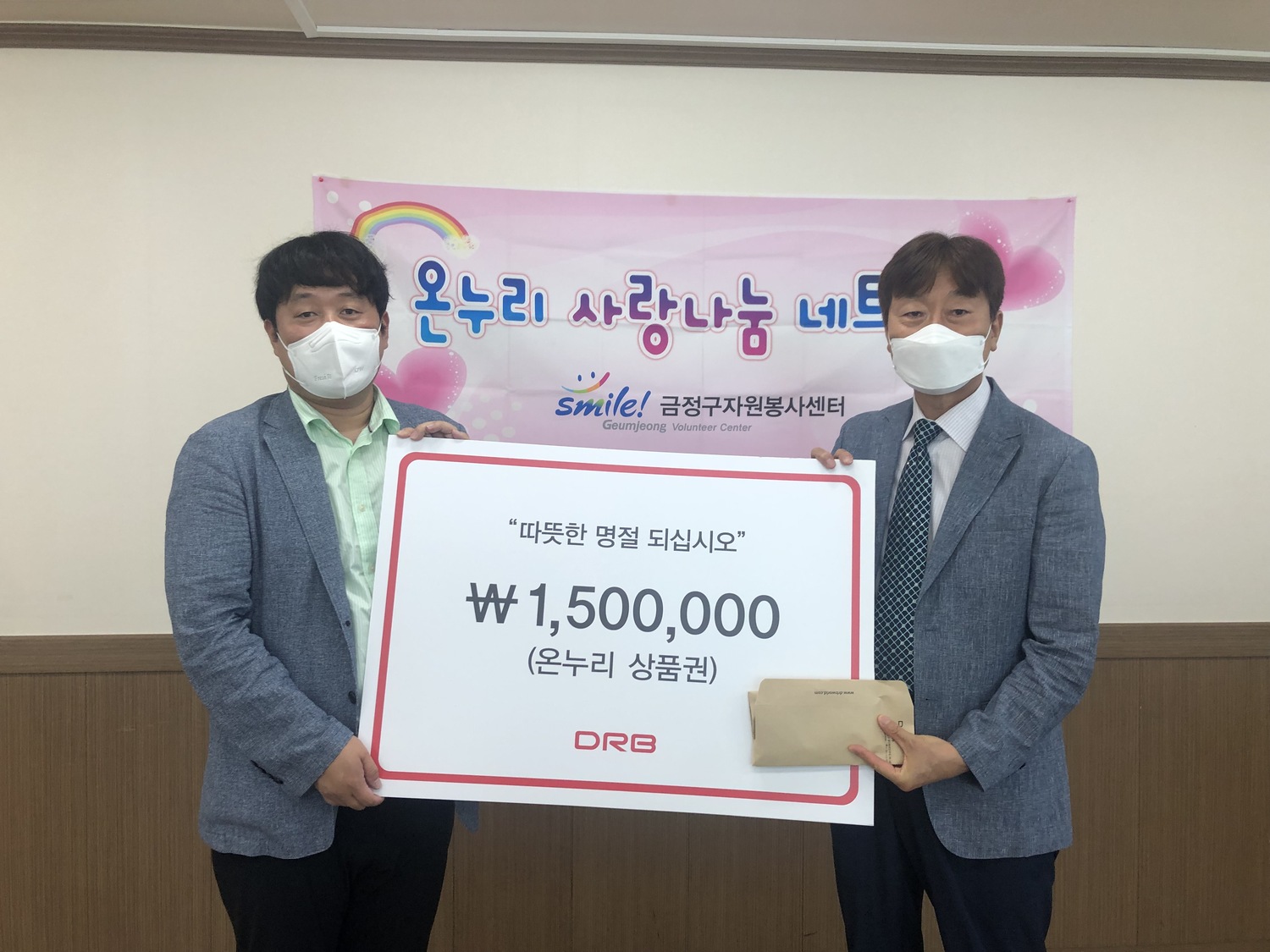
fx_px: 1027
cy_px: 476
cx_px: 635
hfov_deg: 63.4
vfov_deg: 49.7
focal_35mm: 28
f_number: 1.8
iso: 20
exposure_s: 1/40
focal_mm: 3.99
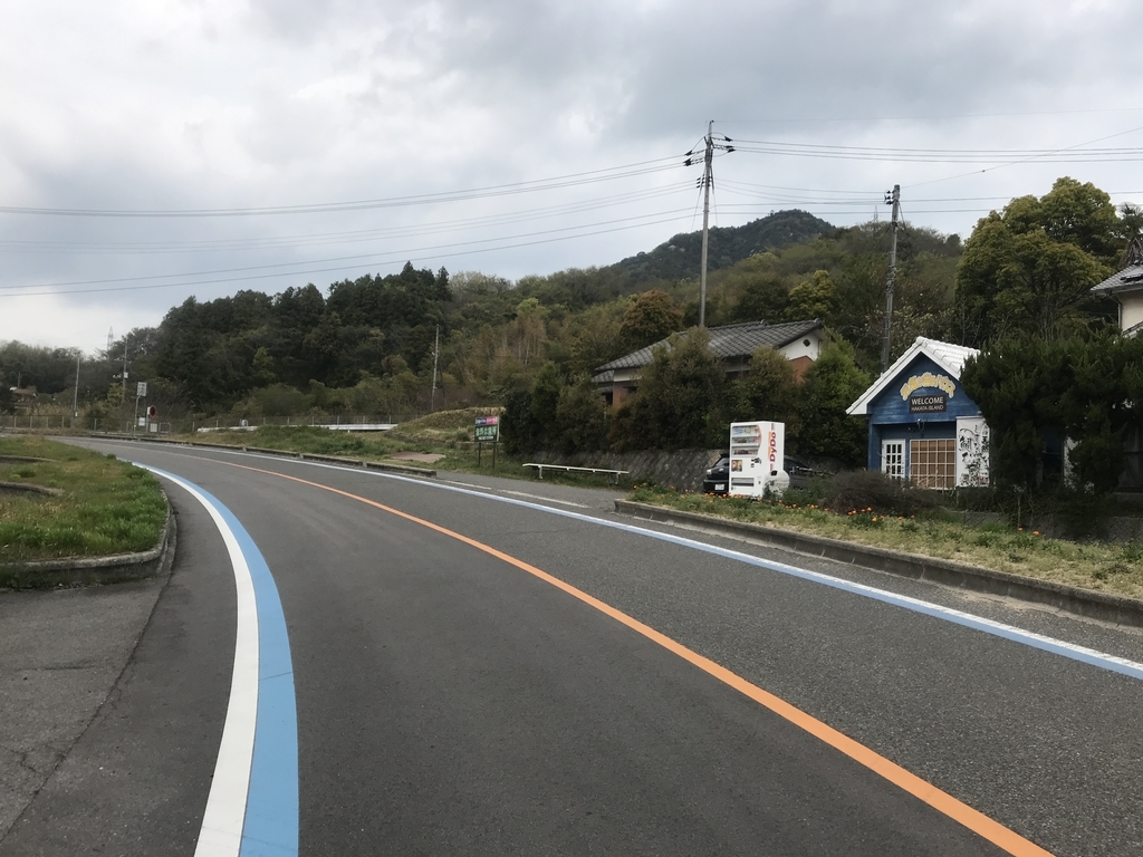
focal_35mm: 28
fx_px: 925
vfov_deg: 49.7
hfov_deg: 63.4
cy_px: 428
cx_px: 572
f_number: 1.8
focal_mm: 3.99
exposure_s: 1/772
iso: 20
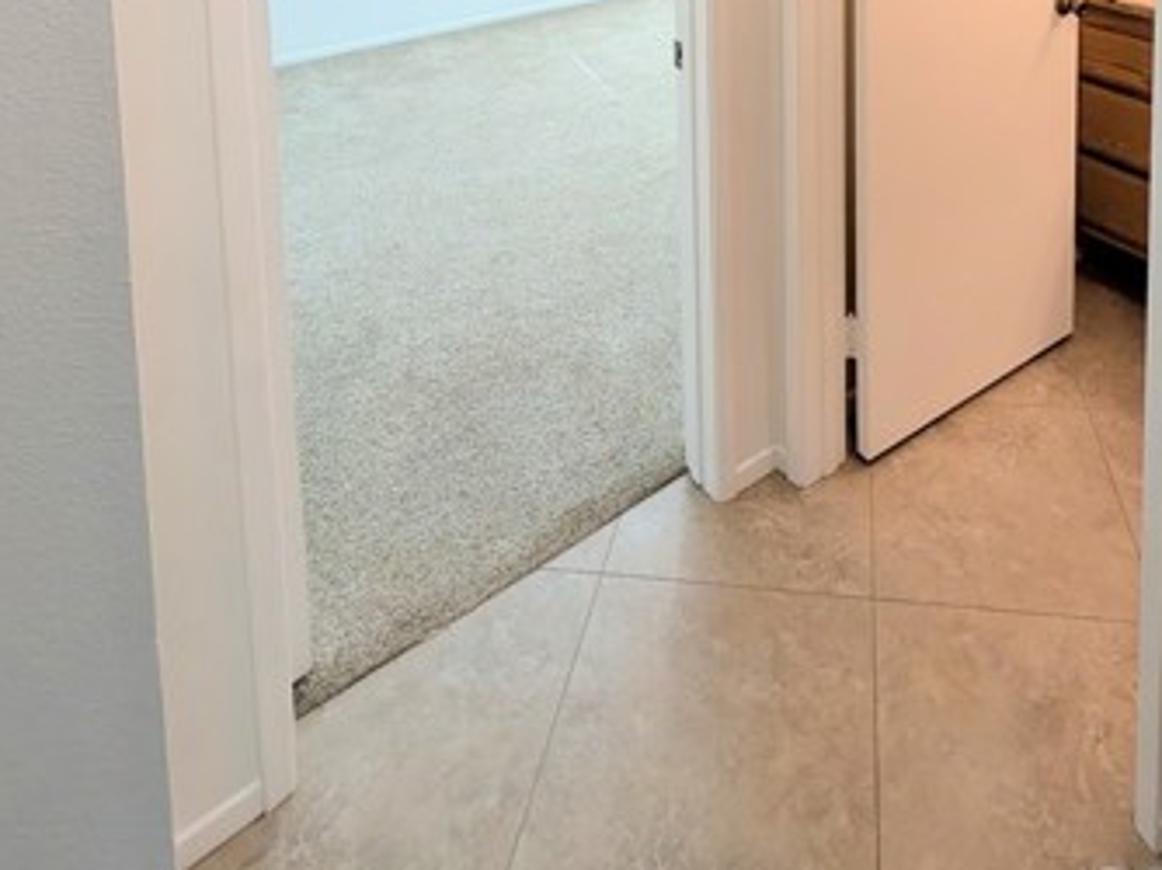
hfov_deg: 71.9
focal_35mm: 23
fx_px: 772
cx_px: 769
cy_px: -164
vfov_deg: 41.3
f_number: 1.7
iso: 45
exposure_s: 1/239
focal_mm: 2.02
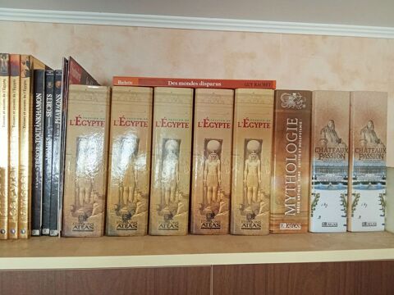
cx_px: 197
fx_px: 319
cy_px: 148
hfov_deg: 63.4
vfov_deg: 49.7
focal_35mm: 28
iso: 125
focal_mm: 2.78
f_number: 2
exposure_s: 1/33.3
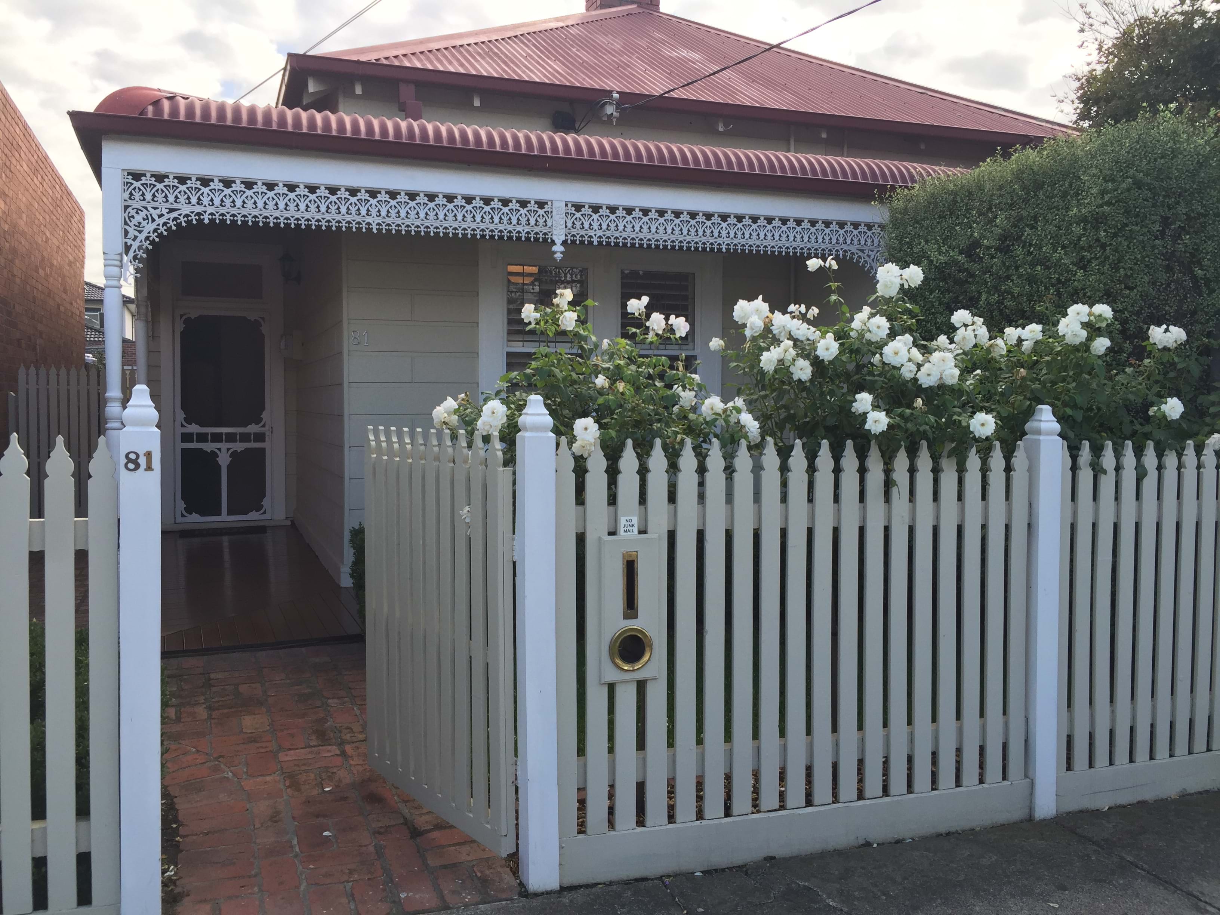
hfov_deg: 61.7
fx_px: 1022
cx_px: 610
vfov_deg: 48.2
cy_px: 458
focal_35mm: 29
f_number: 2.2
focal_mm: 4.15
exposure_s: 1/465
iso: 32
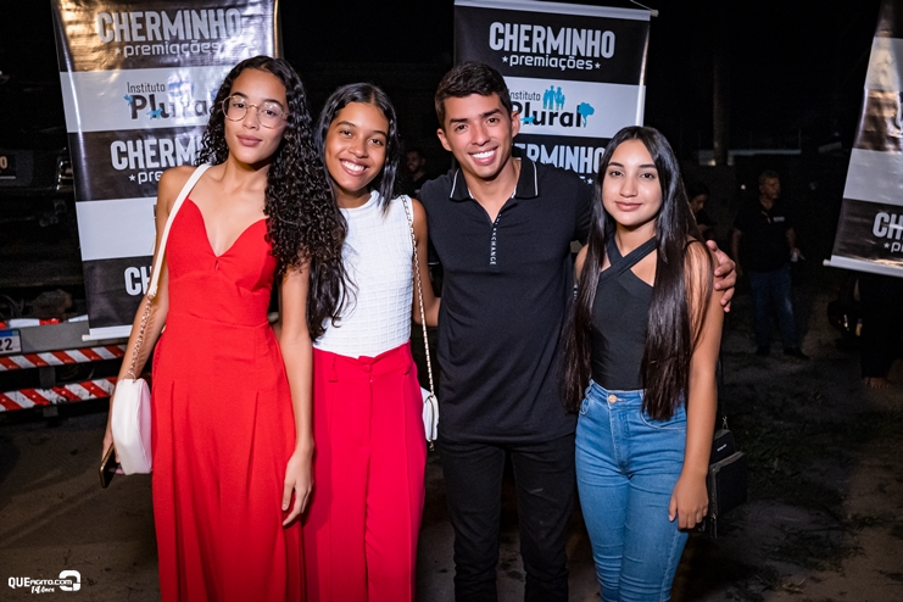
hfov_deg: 53.1
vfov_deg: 36.9
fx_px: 903
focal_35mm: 36
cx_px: 452
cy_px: 301
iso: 2500
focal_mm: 24
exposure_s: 1/400
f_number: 2.8
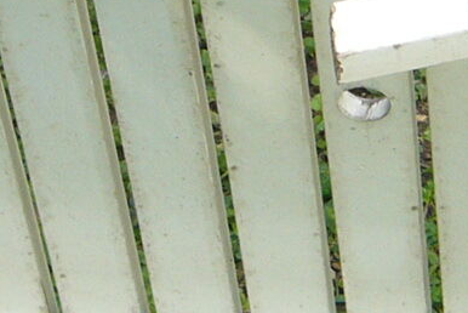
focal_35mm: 193
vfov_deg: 7.1
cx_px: 367
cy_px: 90
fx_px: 2511
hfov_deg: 10.6
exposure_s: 1/200
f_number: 2.8
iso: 80
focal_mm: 5.8
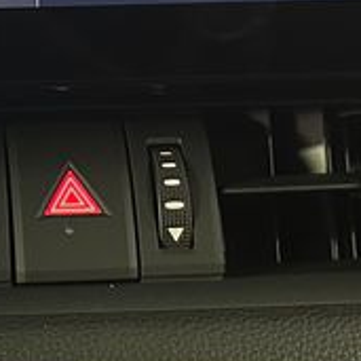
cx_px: 6
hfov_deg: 13.6
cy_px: 114
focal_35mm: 127
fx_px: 1498
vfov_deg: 13.7
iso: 1000
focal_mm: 6.86
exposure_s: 1/33
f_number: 1.78
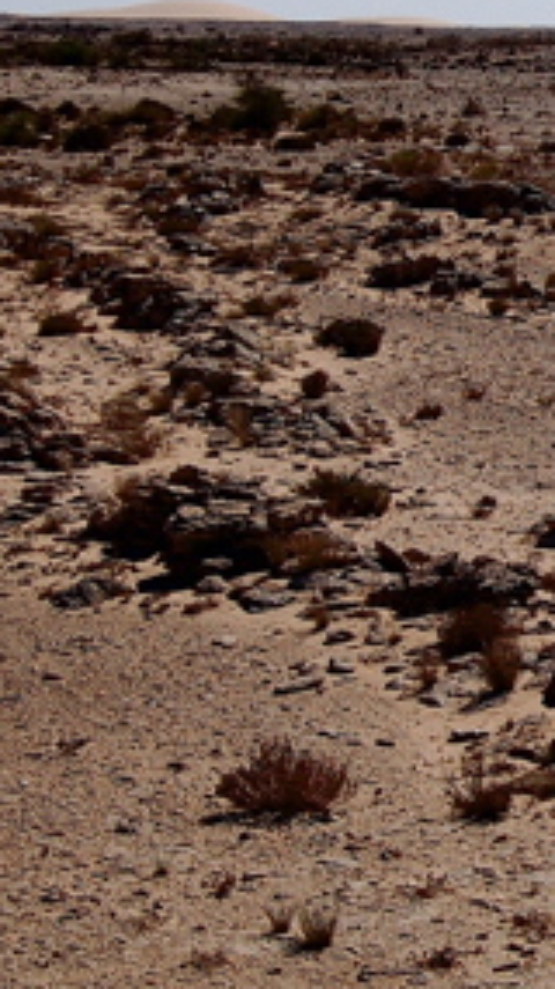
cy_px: 314
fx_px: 3576
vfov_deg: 15.7
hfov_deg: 8.5
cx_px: 1082
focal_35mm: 136
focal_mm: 31
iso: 200
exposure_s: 1/640
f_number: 9
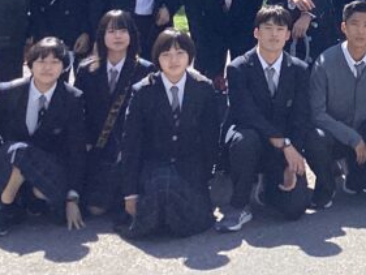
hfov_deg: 16.6
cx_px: 451
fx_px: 1195
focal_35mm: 113
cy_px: -162
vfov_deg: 12.4
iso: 25
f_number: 2.4
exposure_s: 1/1481
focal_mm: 3.3
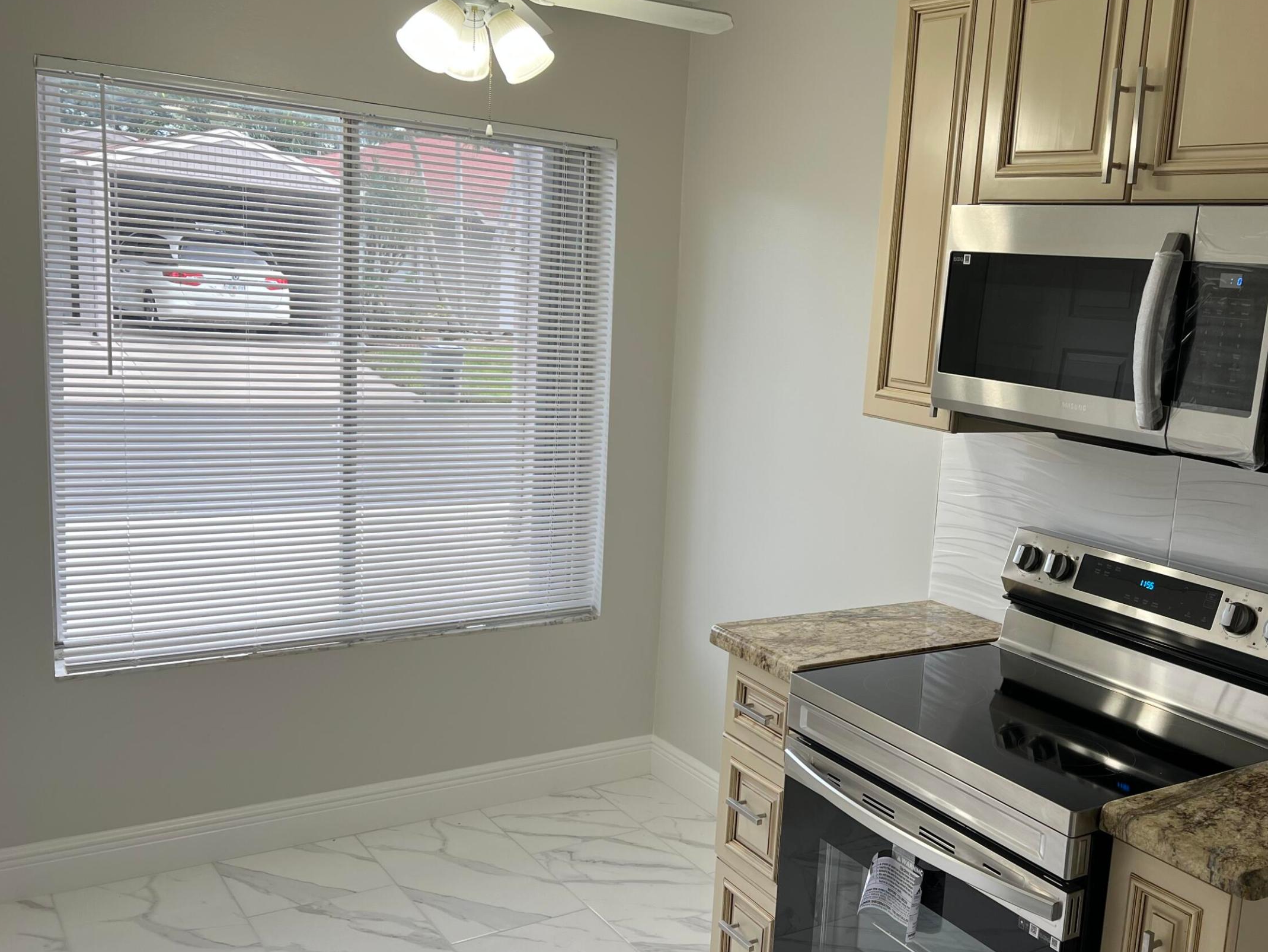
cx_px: 851
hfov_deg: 51.6
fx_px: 1282
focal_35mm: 35
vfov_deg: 40.7
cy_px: 518
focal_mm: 5.7
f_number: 1.5
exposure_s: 1/120
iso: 40
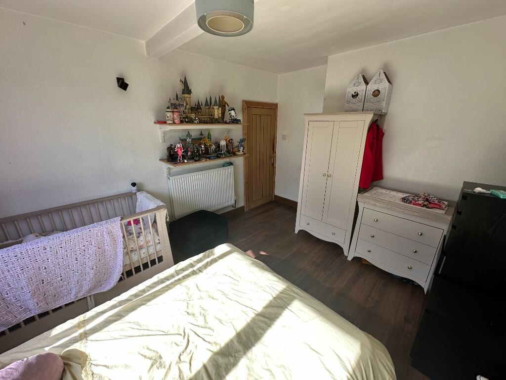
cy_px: 190
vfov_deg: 85.7
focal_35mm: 14
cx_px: 253
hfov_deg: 102.1
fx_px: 205
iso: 40
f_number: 2.2
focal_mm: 2.22
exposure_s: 1/114
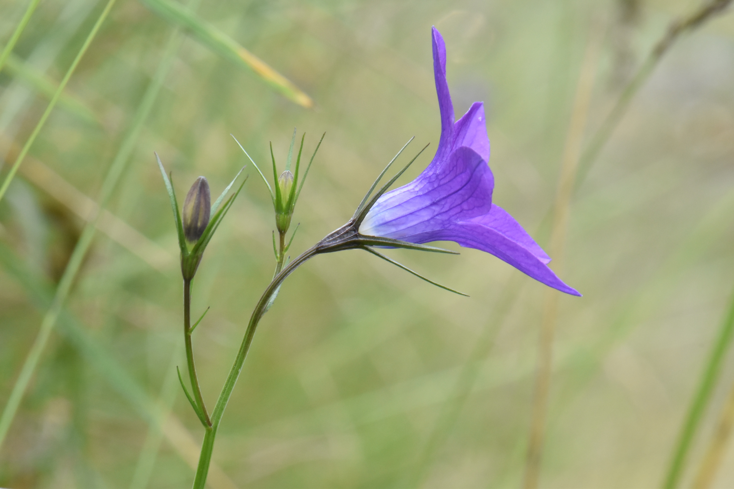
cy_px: 244
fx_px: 3211
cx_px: 367
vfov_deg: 8.7
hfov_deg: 13.0
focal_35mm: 158
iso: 1600
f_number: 22
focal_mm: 105
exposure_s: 1/125
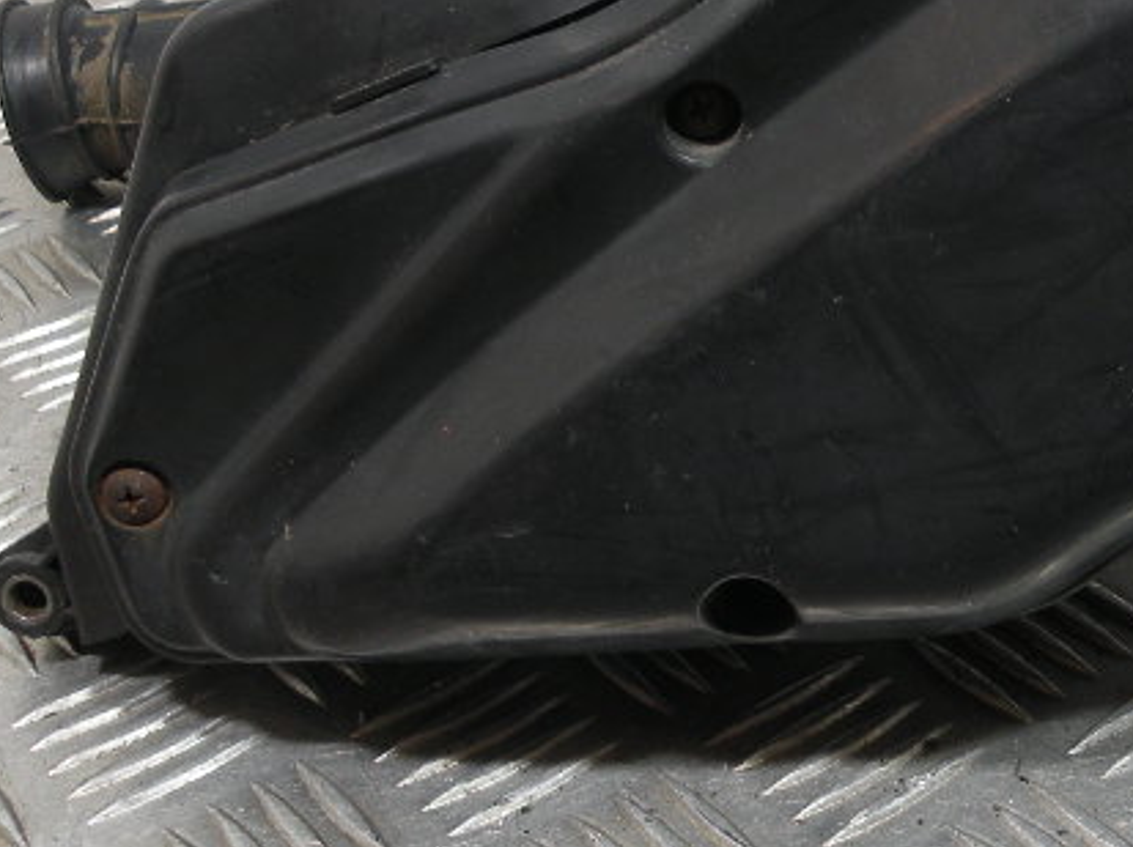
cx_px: 1040
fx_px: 2191
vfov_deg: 21.3
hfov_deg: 27.8
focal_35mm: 67
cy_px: 58
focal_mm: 4.7
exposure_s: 1/60.4
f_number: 2.8
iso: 69
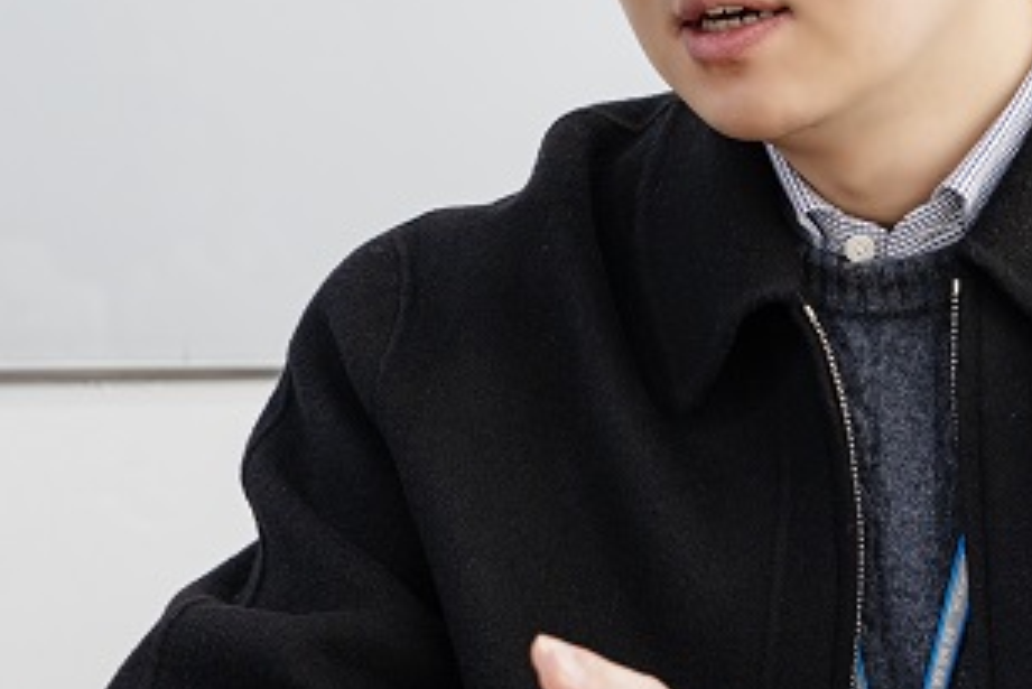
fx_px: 5965
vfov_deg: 6.6
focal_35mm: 208
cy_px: 153
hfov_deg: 9.9
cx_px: 524
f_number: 5.6
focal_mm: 77
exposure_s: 1/200
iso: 800
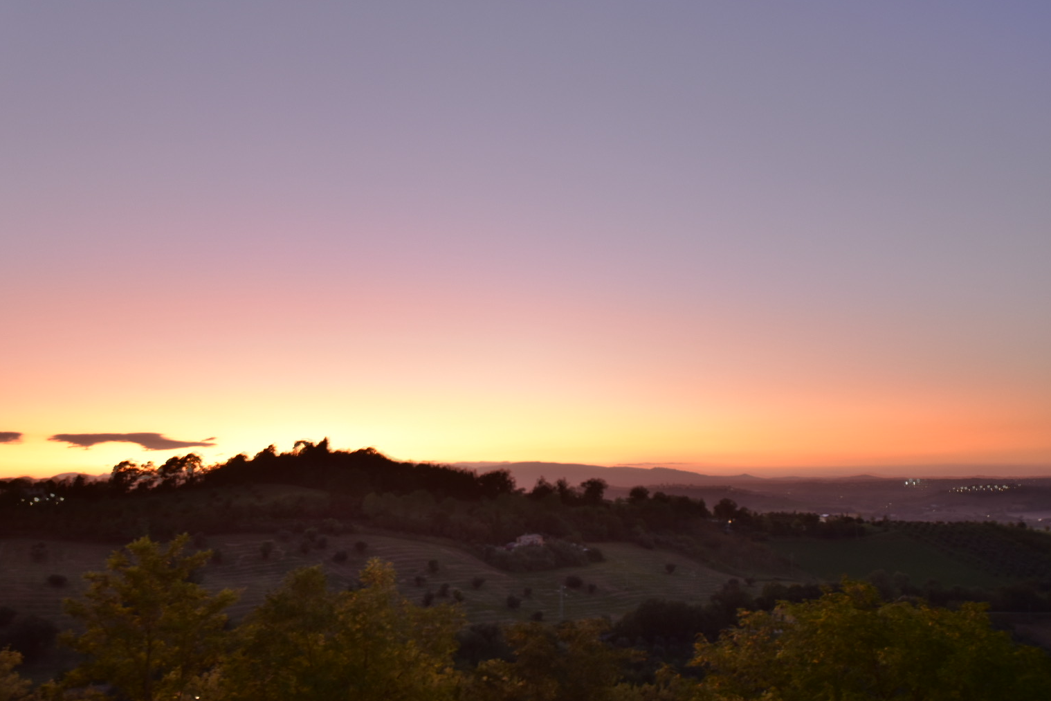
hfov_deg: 58.7
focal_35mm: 32
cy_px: 343
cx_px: 524
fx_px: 934
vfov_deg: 41.1
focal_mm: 20
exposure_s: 1/8
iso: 400
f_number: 3.5
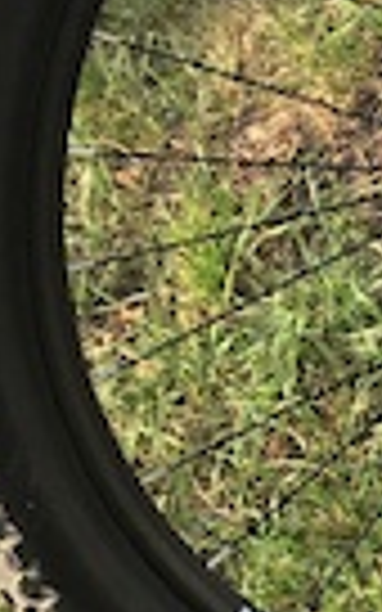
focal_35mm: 181
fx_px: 3015
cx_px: 1303
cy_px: -99
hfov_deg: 6.4
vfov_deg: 11.4
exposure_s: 1/120
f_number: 2.2
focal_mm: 4.15
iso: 32
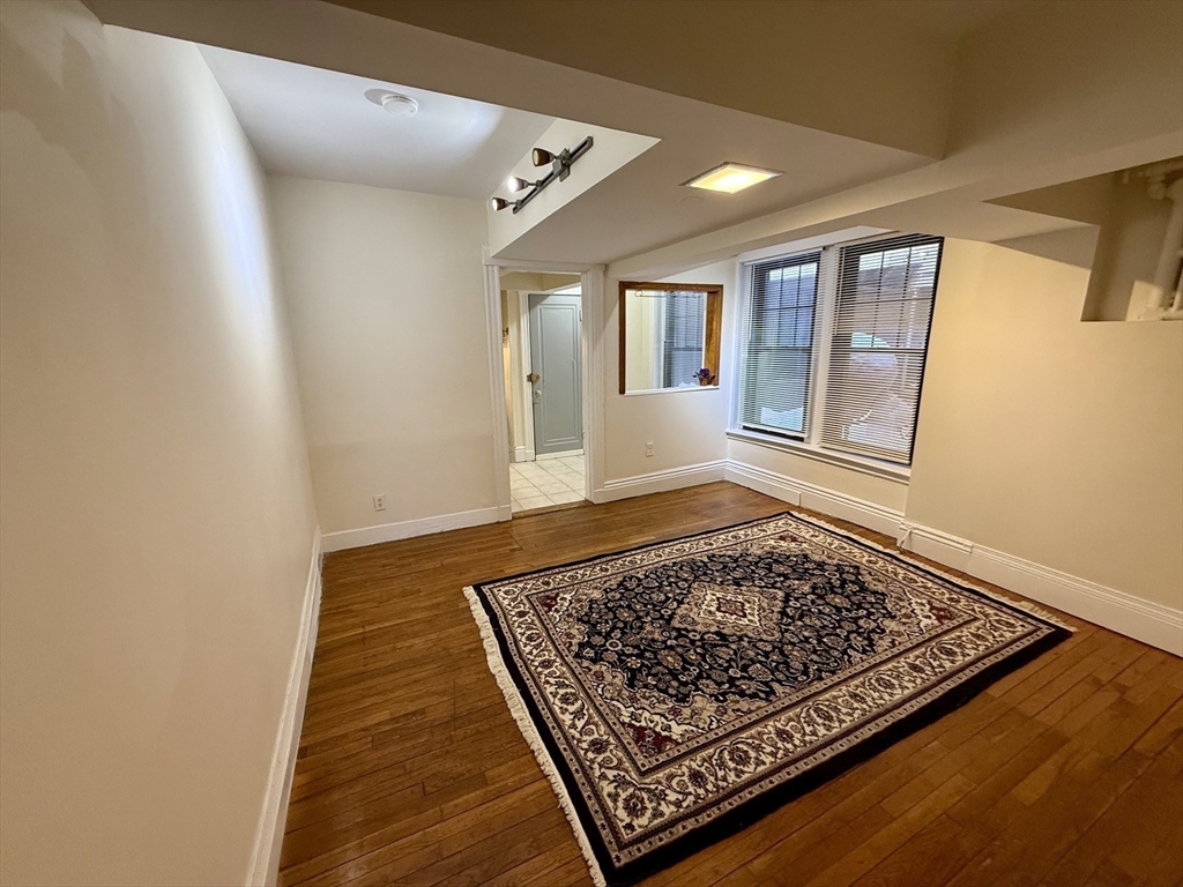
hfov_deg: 102.1
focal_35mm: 14
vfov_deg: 85.7
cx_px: 592
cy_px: 444
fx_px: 478
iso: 250
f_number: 2.2
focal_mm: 2.22
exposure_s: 1/60
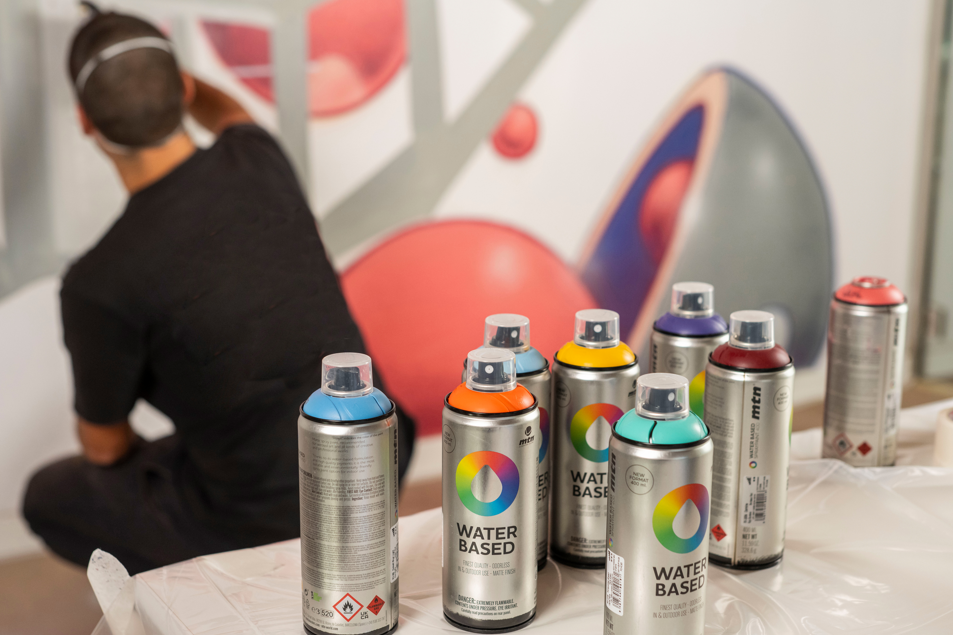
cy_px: 321
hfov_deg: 38.9
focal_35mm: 51
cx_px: 472
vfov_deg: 26.5
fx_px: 1350
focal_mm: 50
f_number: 4
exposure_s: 1/200
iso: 800
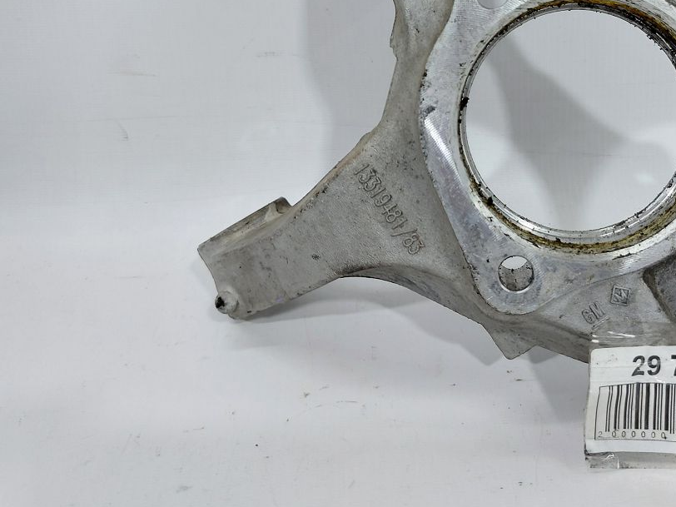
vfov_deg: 34.0
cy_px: 96
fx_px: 801
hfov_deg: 44.6
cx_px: 484
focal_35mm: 41
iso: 100
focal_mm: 5.23
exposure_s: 1/50
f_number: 1.8
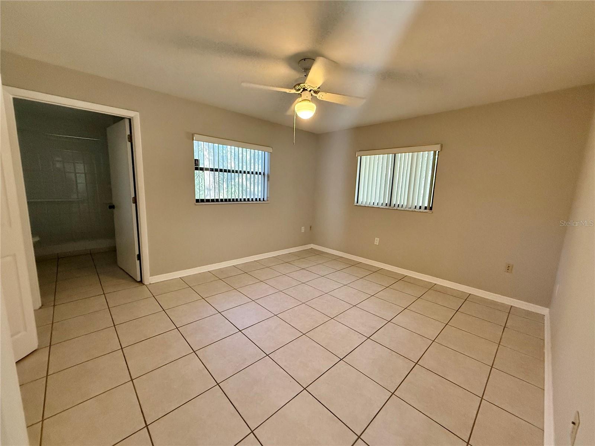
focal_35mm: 14
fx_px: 241
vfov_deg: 85.7
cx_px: 298
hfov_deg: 102.1
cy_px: 223
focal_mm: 2.22
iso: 500
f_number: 2.2
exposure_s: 1/120
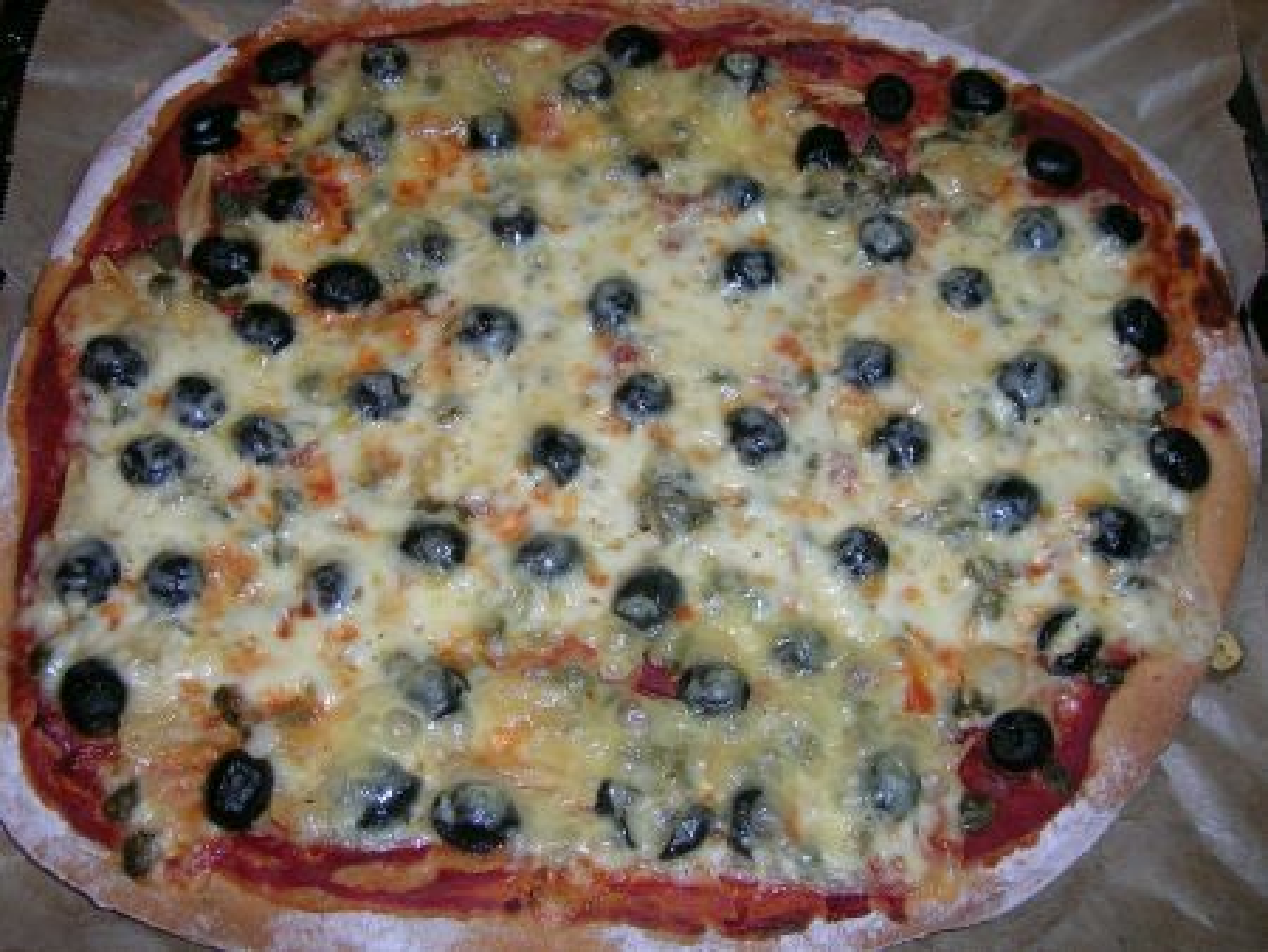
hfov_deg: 52.6
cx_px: 634
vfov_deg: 40.7
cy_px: 476
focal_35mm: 35
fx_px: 1283
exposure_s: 1/60.1
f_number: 4.8
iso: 50
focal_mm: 5.4
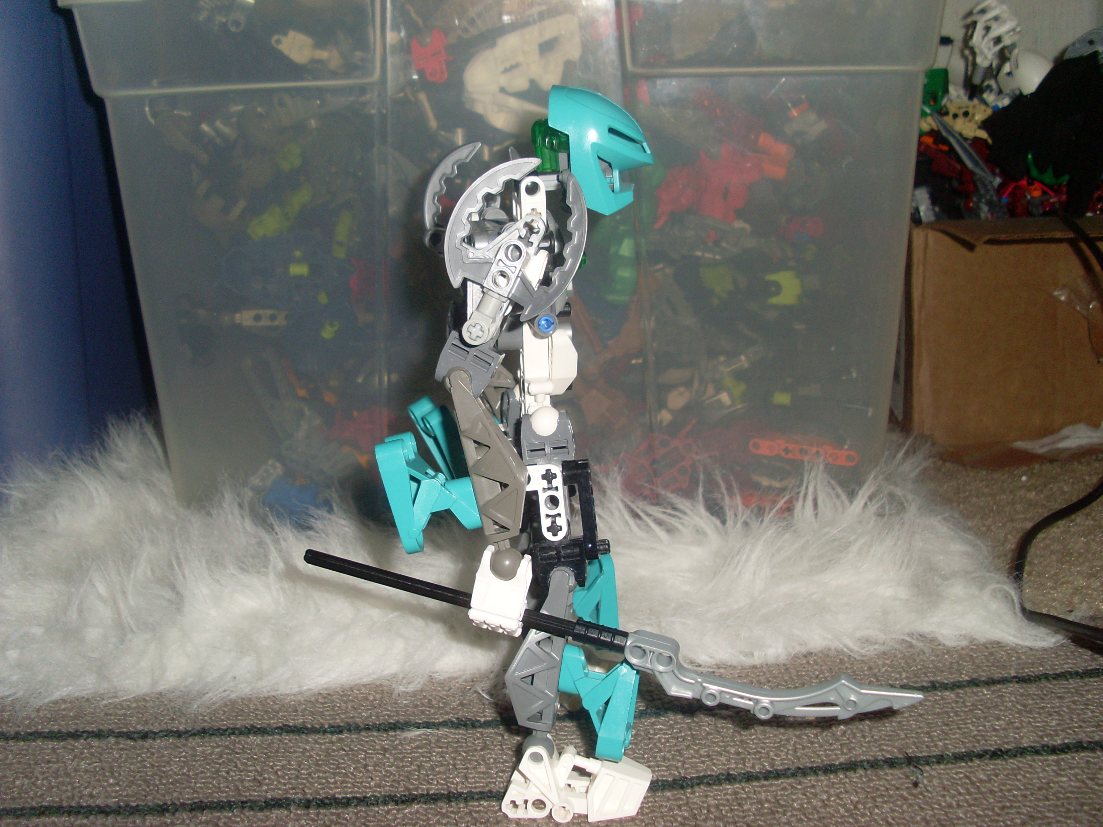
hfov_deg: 49.0
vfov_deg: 37.7
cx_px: 552
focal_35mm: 38
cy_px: 414
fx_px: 1211
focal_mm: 6.3
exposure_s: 1/45
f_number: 7.7
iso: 100
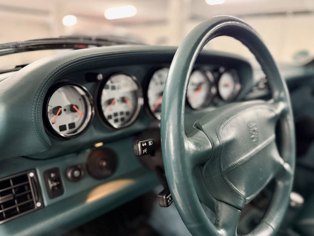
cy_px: 118
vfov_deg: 56.8
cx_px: 157
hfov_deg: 71.6
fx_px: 218
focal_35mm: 24
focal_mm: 6.76
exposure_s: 1/33
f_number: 1.78
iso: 800
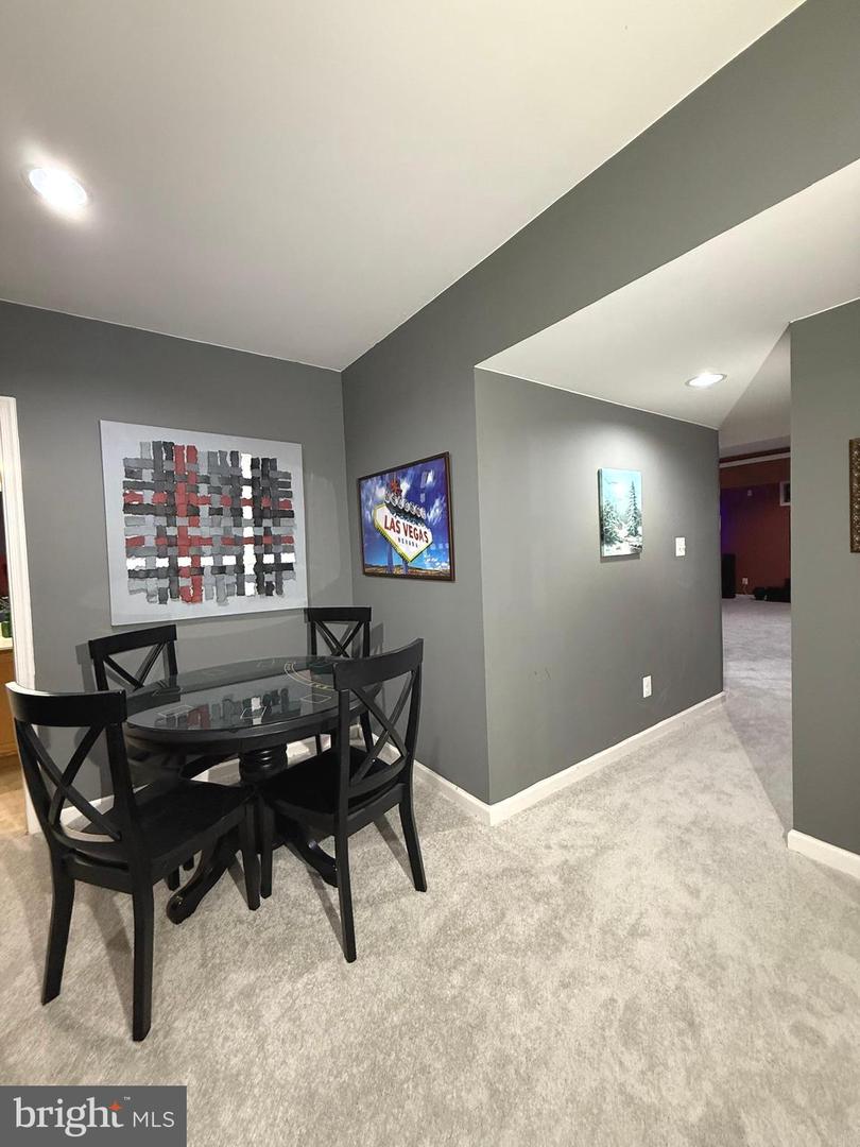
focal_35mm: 14
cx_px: 430
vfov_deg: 102.1
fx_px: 464
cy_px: 574
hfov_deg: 85.7
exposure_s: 1/60
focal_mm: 2.22
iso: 500
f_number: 2.2
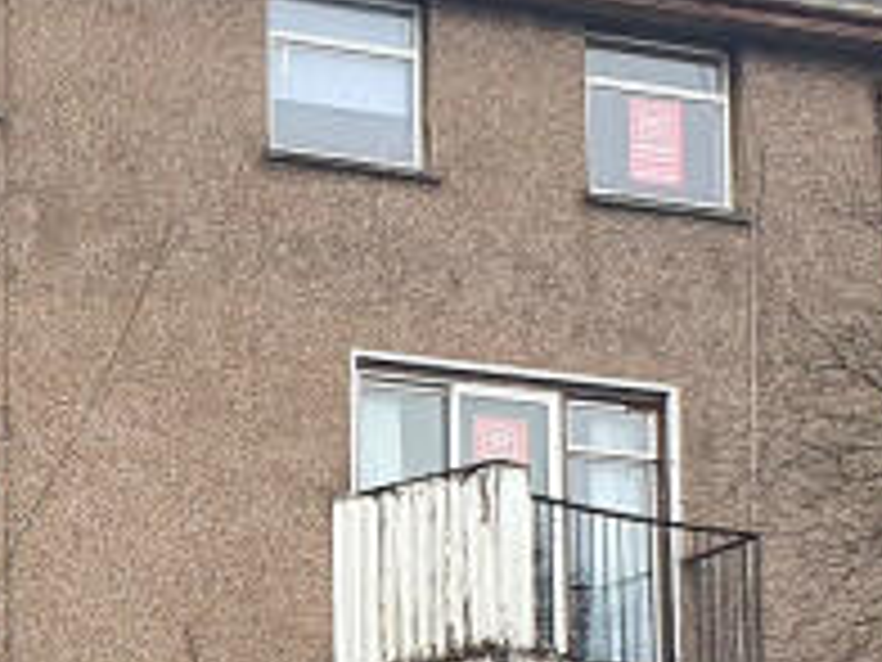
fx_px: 3465
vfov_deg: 10.8
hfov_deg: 14.2
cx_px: -99
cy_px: 603
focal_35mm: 136
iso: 50
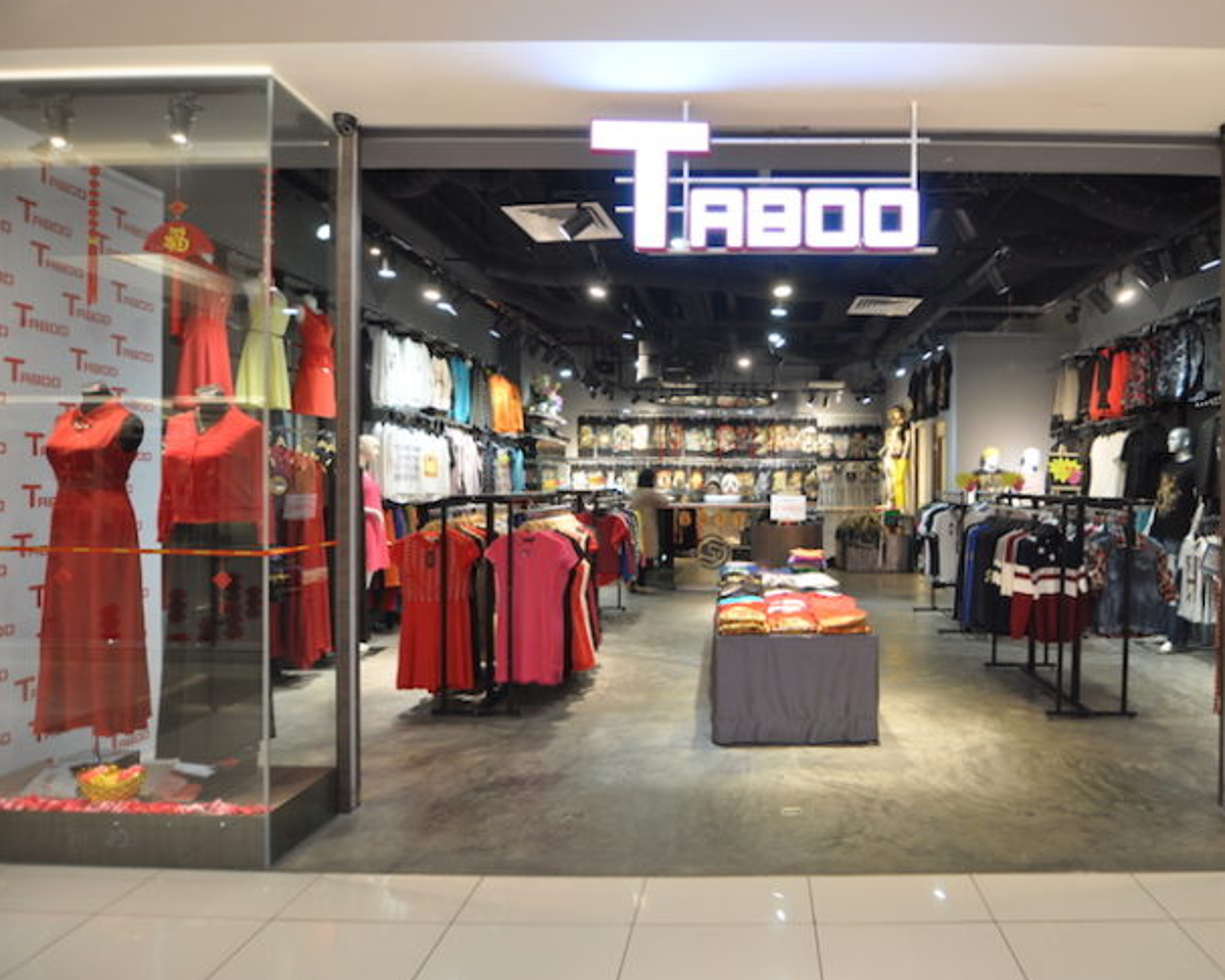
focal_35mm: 20
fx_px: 710
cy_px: 475
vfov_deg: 69.2
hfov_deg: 80.0
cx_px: 768
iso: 500
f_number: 2.8
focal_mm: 11
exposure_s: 1/50
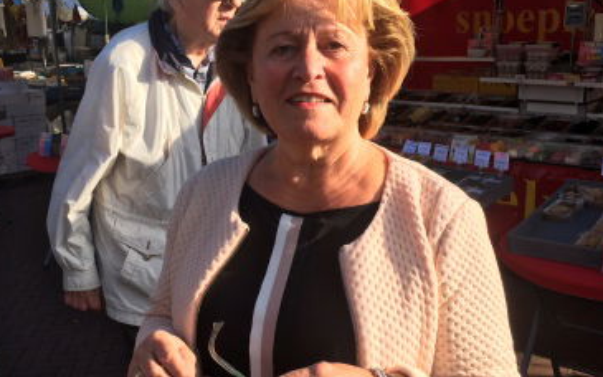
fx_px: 690
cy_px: 184
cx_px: 268
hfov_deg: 47.1
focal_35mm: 42
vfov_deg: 30.5
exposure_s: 1/793
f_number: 2.2
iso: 25
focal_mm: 4.15
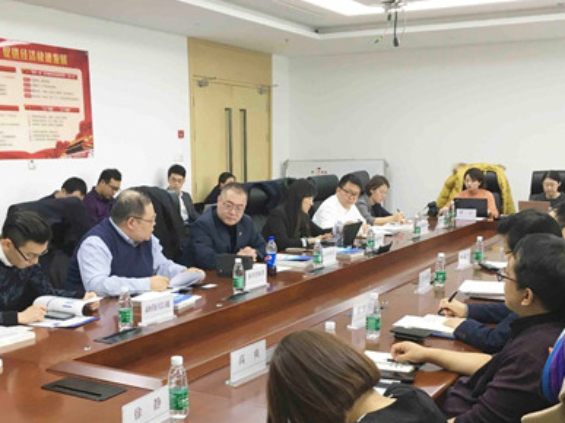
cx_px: 276
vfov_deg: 31.8
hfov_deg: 42.1
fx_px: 734
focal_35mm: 45
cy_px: 298
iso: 64
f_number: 2.2
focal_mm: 4.15
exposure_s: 1/33
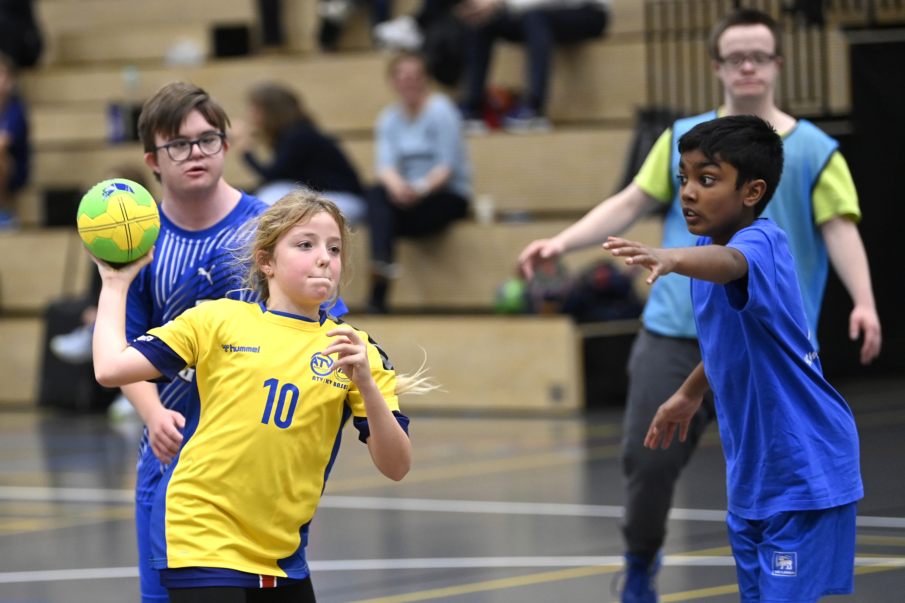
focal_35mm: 150
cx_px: 452
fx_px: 3771
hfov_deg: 13.7
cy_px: 302
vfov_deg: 9.1
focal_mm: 150
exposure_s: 1/640
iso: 3200
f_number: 2.8
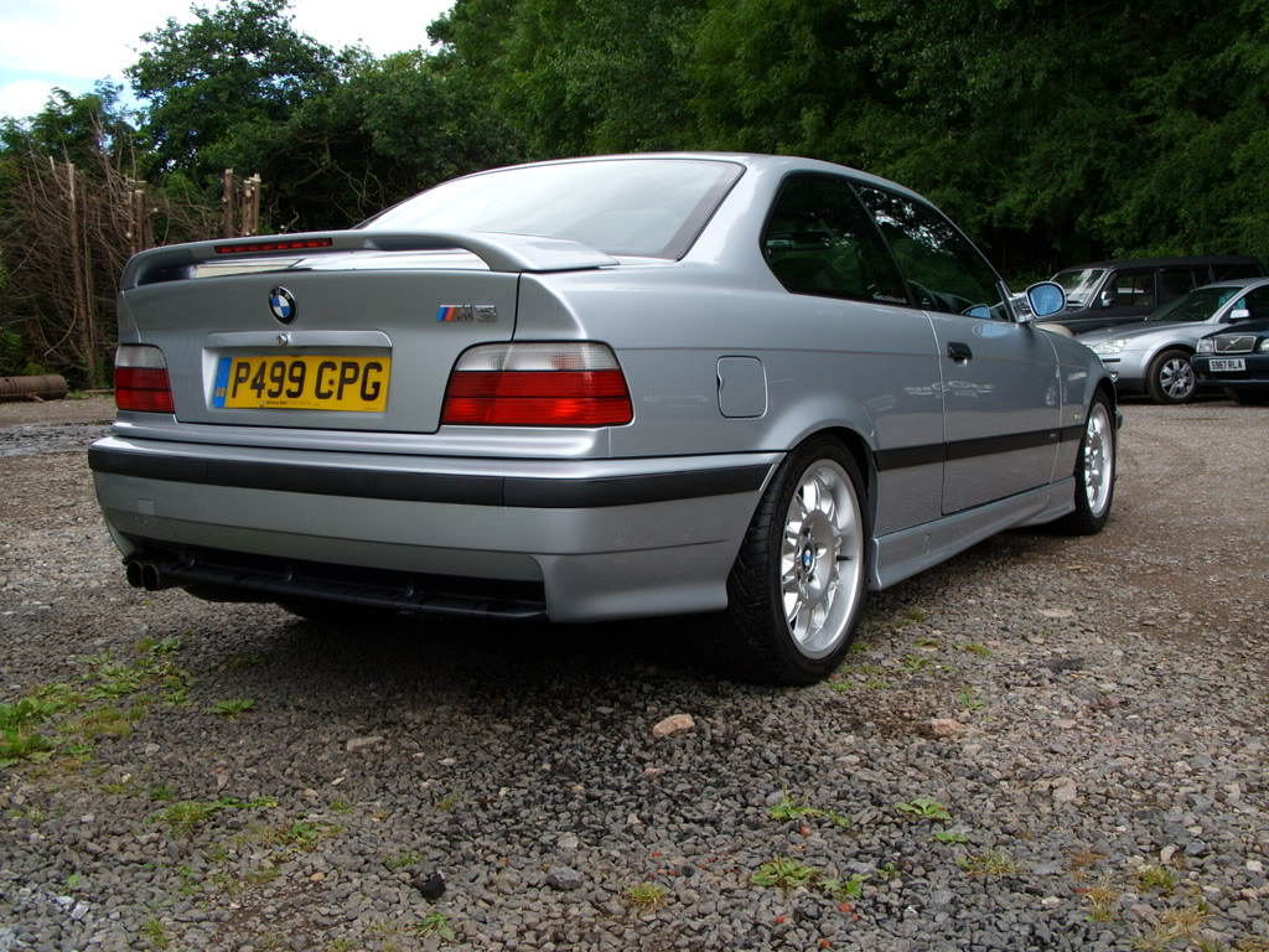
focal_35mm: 38
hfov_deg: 49.0
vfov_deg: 37.7
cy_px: 476
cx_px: 634
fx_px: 1393
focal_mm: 7.8
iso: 50
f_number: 4
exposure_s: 1/260
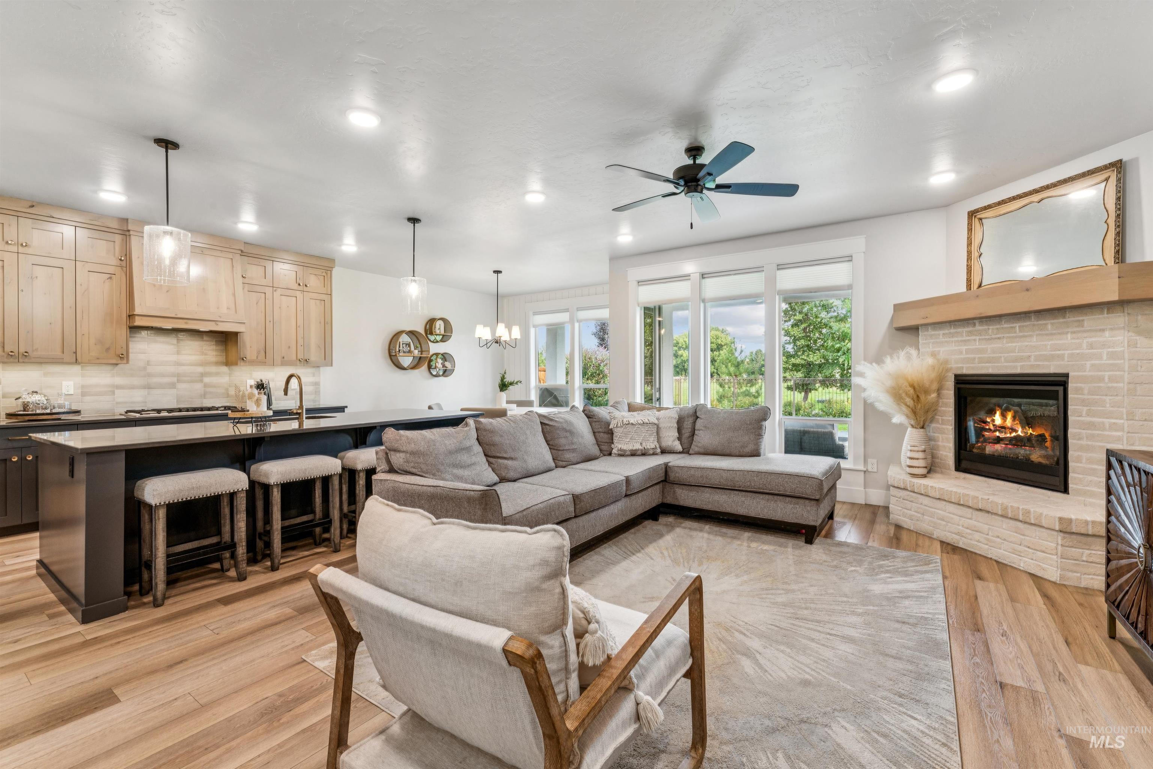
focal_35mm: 16
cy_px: 384
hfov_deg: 98.2
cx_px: 576
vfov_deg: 75.1
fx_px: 500
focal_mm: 15.6
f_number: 13
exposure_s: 1/8
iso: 400
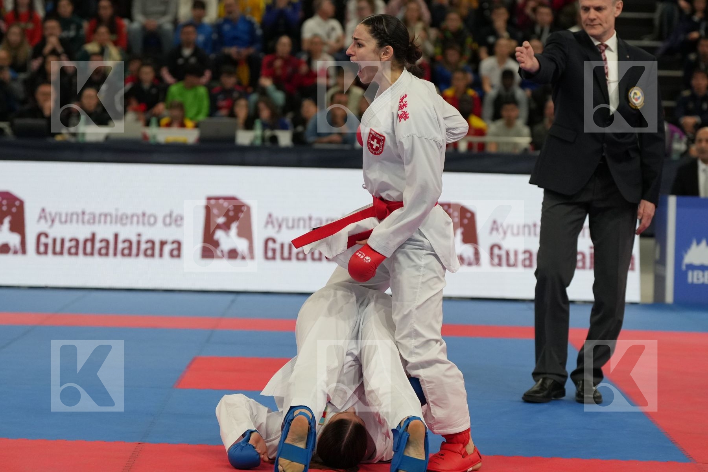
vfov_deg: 9.7
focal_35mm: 141
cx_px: 354
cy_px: 236
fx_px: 2773
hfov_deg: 14.6
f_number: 2.8
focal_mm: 94
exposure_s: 1/1000
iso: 1600
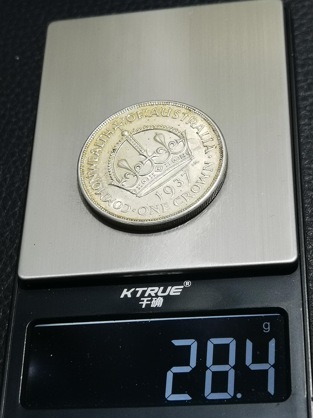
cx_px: 156
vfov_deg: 27.8
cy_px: 209
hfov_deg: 21.0
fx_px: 844
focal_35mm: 70
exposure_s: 1/100
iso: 125
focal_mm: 6.67
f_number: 1.9
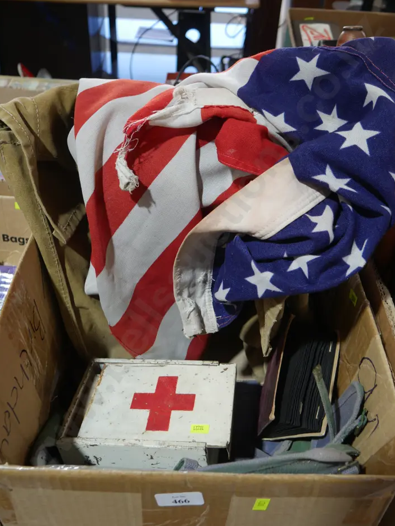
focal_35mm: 35
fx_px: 532
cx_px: 201
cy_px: 252
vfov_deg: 52.6
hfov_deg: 40.7
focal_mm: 16
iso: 320
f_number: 3.6
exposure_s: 1/60
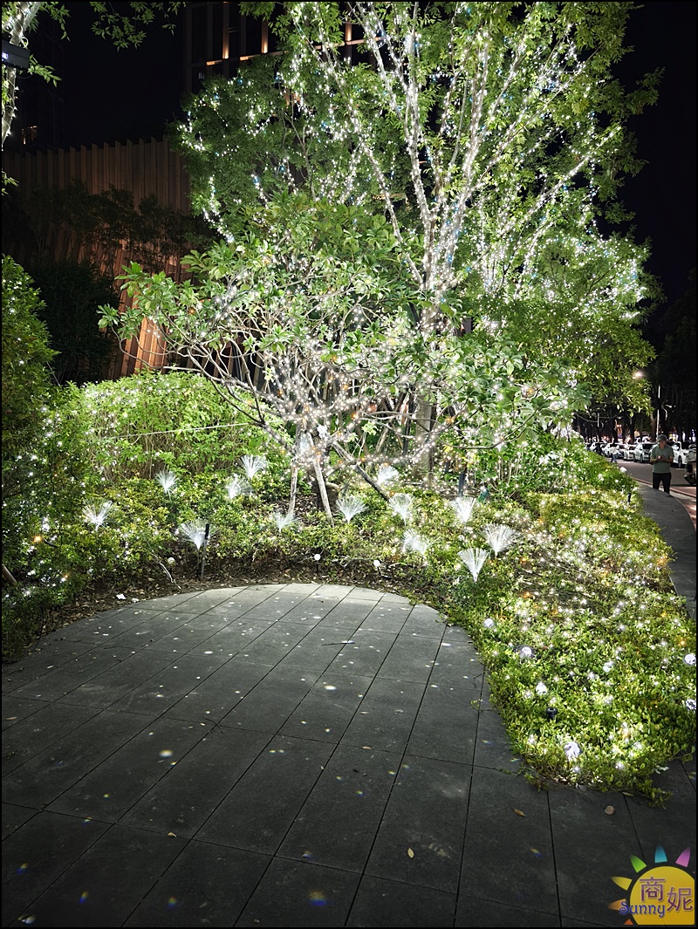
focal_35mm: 23
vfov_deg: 73.9
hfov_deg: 58.9
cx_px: 349
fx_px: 618
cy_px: 464
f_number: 1.6
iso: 1000
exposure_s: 1/24
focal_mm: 6.57
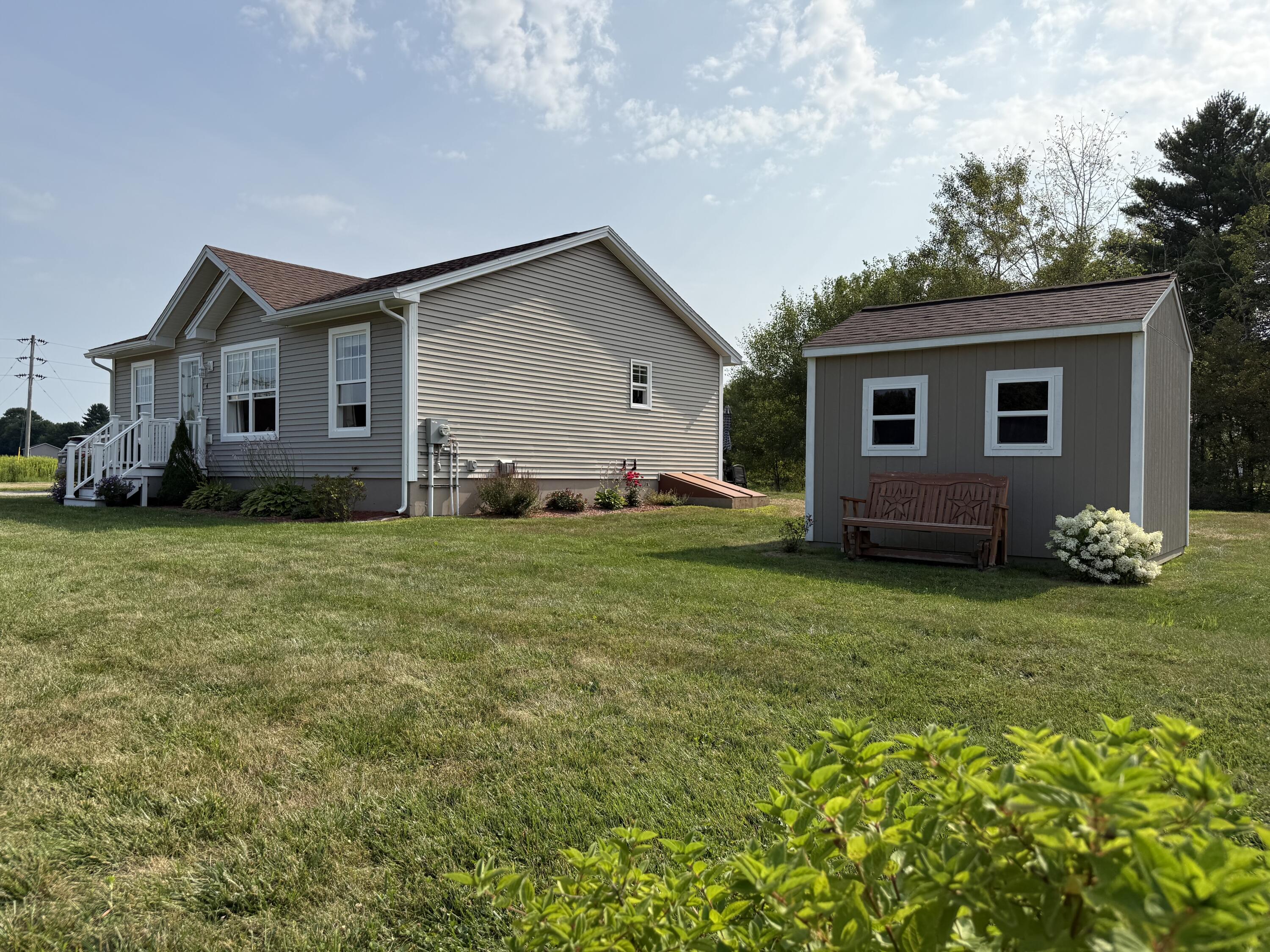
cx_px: 635
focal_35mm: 24
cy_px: 476
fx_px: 881
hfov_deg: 71.6
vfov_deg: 56.8
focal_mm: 6.76
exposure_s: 1/6711
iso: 80
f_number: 1.78
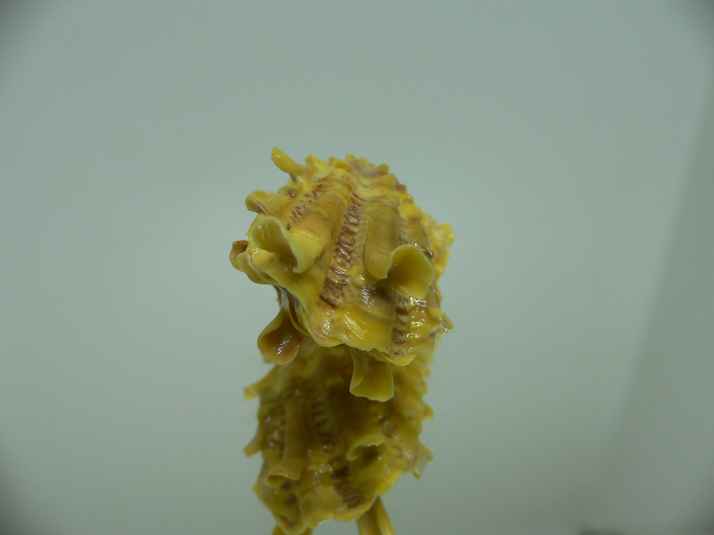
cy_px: 268
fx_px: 722
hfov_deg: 52.6
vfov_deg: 40.7
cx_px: 357
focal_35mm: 35
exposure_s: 1/60
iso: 80
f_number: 2.8
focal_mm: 4.6
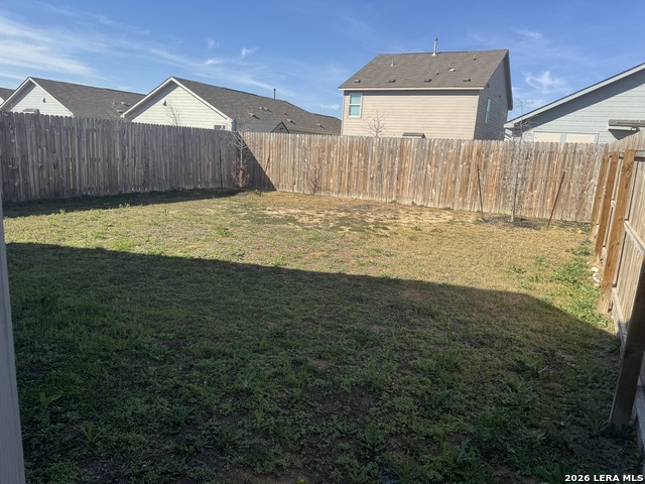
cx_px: 322
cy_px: 242
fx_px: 447
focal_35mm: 24
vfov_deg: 56.8
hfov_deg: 71.6
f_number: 1.78
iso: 80
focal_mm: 6.76
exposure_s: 1/3247
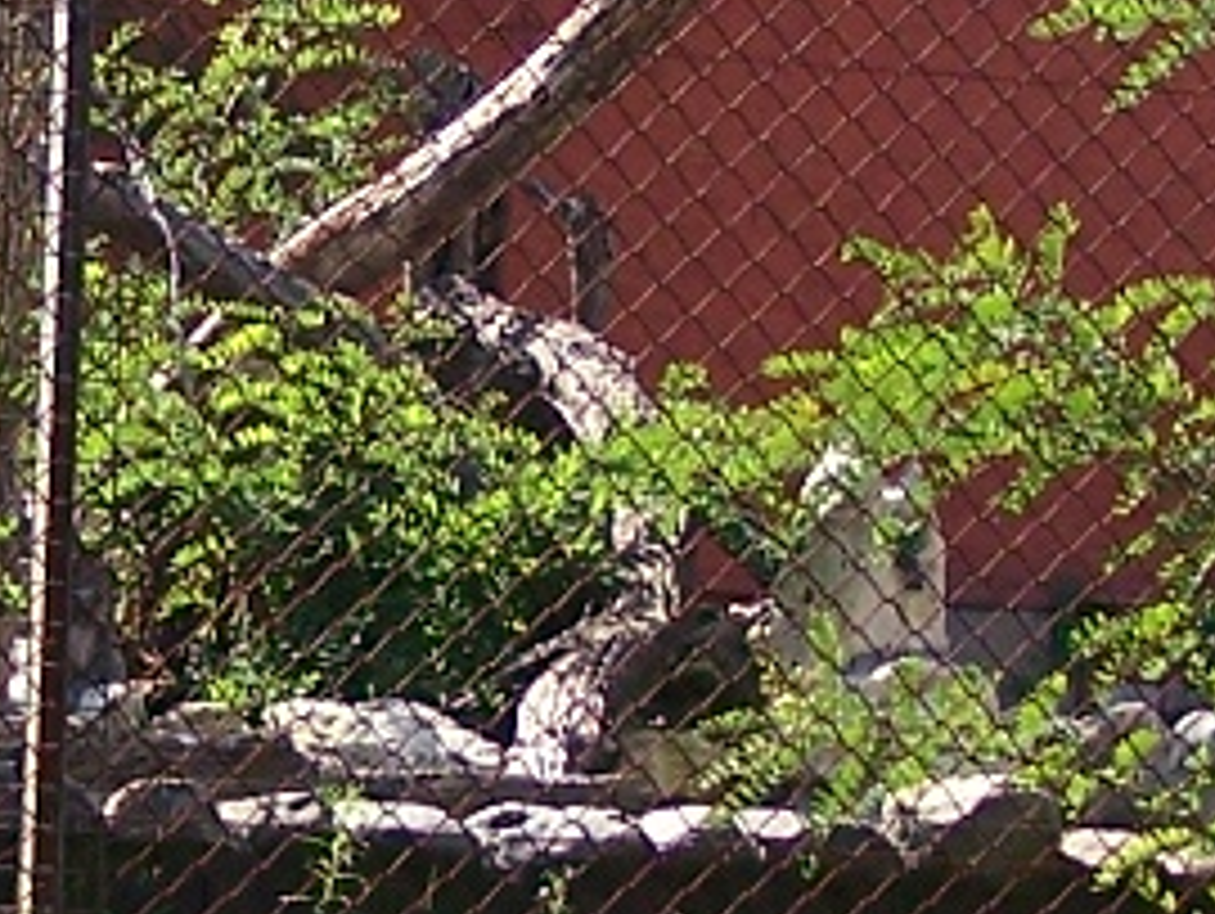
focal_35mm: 225
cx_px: 18
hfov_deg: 8.7
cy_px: 464
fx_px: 7904
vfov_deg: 6.6
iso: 64
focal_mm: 6.3
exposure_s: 1/400
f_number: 2.8
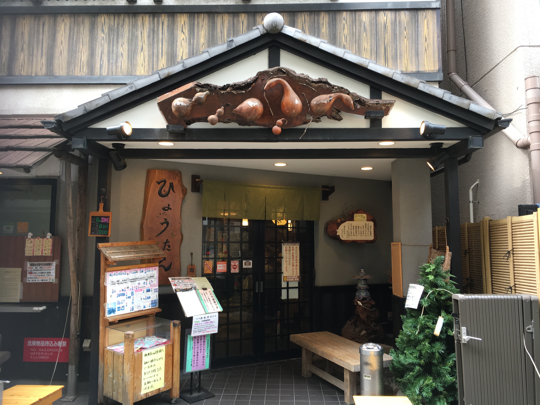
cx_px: 270
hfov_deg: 61.7
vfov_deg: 48.2
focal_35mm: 29
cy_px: 202
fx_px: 452
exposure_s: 1/60
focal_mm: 4.15
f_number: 2.2
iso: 32
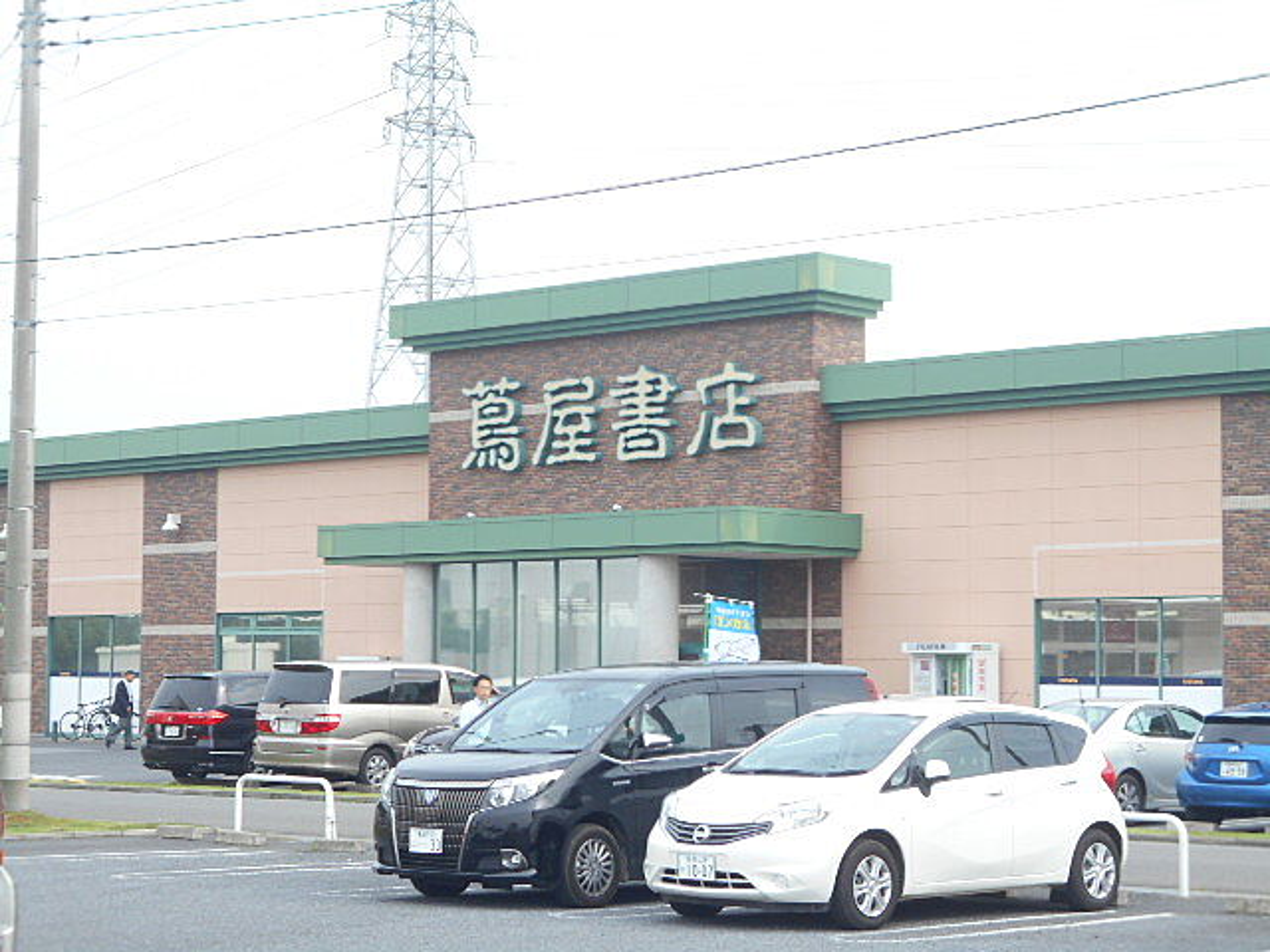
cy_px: 476
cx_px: 635
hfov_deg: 25.7
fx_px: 2788
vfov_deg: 19.4
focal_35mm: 76
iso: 80
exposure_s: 1/100
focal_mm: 13.5
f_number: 5.8
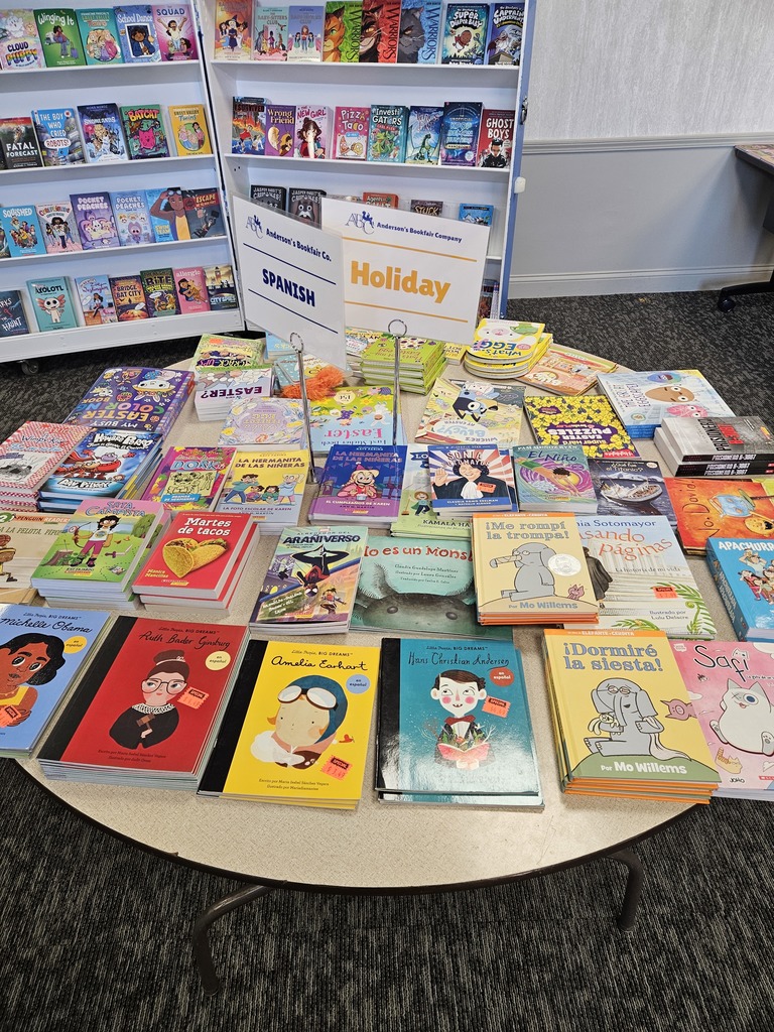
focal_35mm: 23
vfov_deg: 73.9
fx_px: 686
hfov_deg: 58.9
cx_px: 387
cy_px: 516
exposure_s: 1/120
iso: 160
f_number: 1.8
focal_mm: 5.4
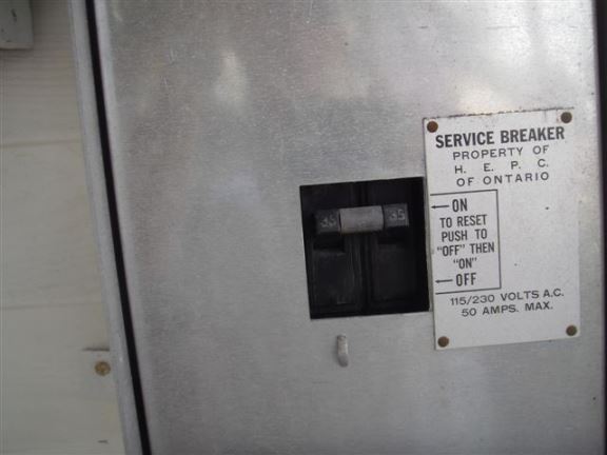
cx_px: 304
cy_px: 228
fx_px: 666
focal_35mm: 38
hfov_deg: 49.0
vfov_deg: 37.7
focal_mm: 6.7
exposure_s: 1/125
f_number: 3.5
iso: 100
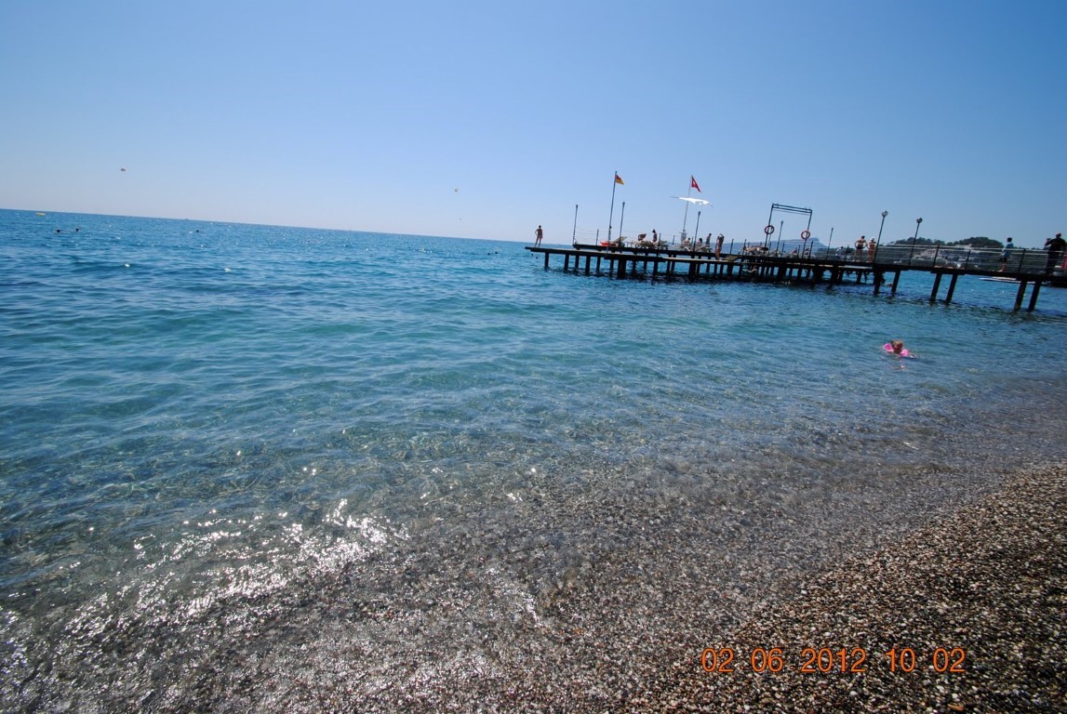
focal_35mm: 15
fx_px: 445
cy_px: 357
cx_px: 534
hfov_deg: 100.3
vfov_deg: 77.5
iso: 100
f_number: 9
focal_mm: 10
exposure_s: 1/320
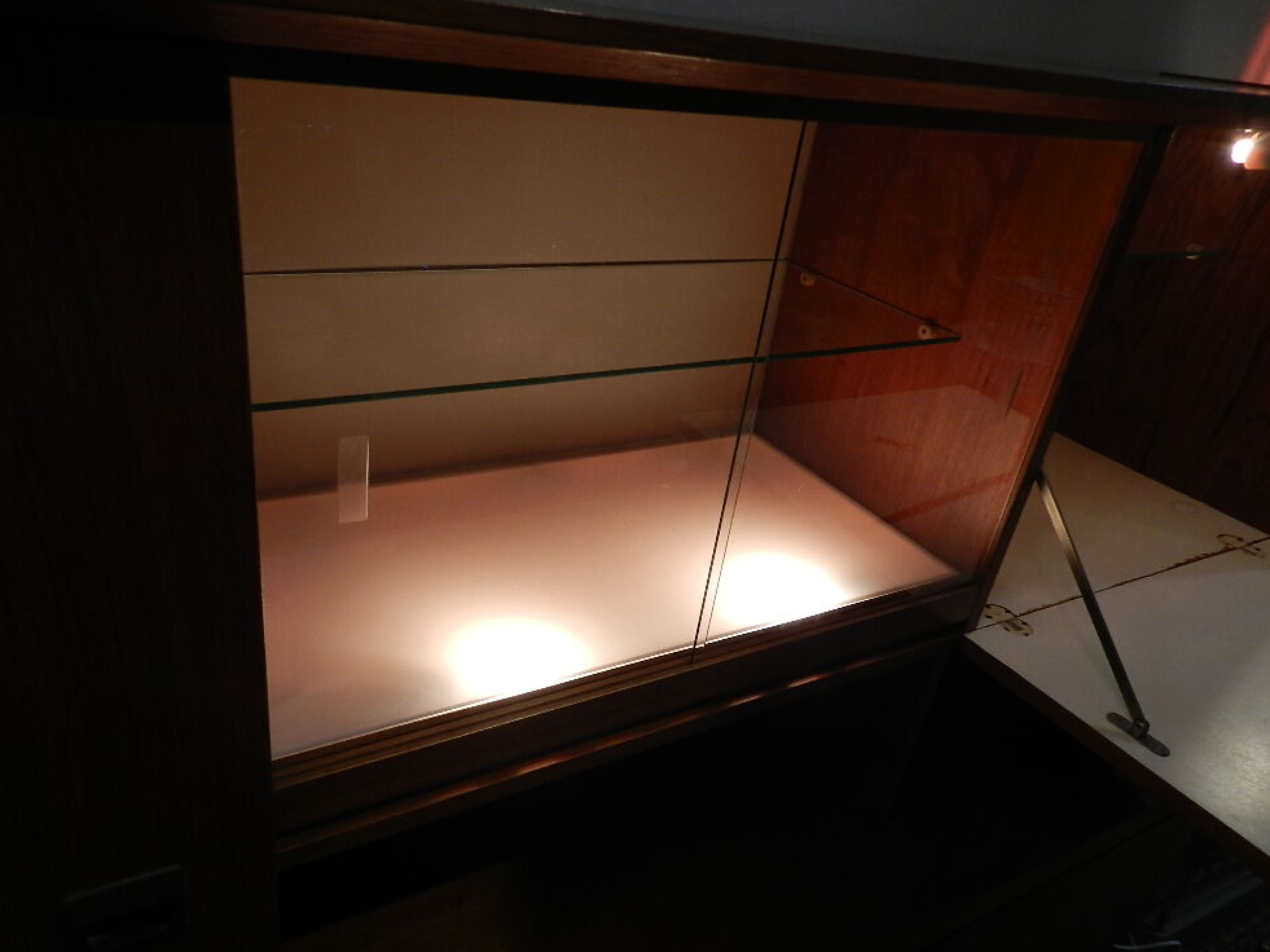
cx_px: 614
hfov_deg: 71.6
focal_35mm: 24
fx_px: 881
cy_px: 489
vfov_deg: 56.8
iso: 160
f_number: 3.4
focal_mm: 4
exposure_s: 1/50
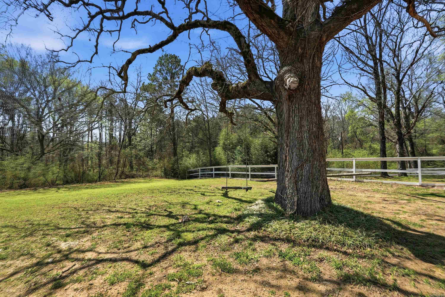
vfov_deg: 73.7
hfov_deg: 96.7
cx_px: 222
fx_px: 198
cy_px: 148
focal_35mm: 16
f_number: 9
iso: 640
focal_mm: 16
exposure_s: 1/3200
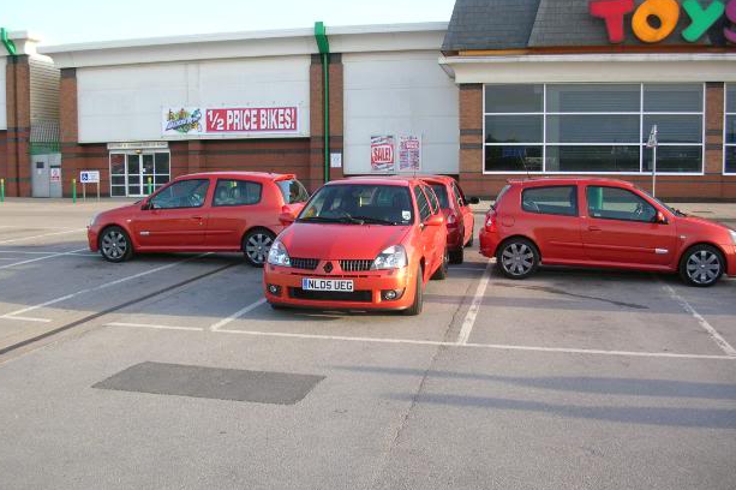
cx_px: 371
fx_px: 776
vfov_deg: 35.0
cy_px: 244
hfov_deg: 50.7
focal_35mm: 38
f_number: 2.8
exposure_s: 1/172
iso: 50
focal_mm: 5.8
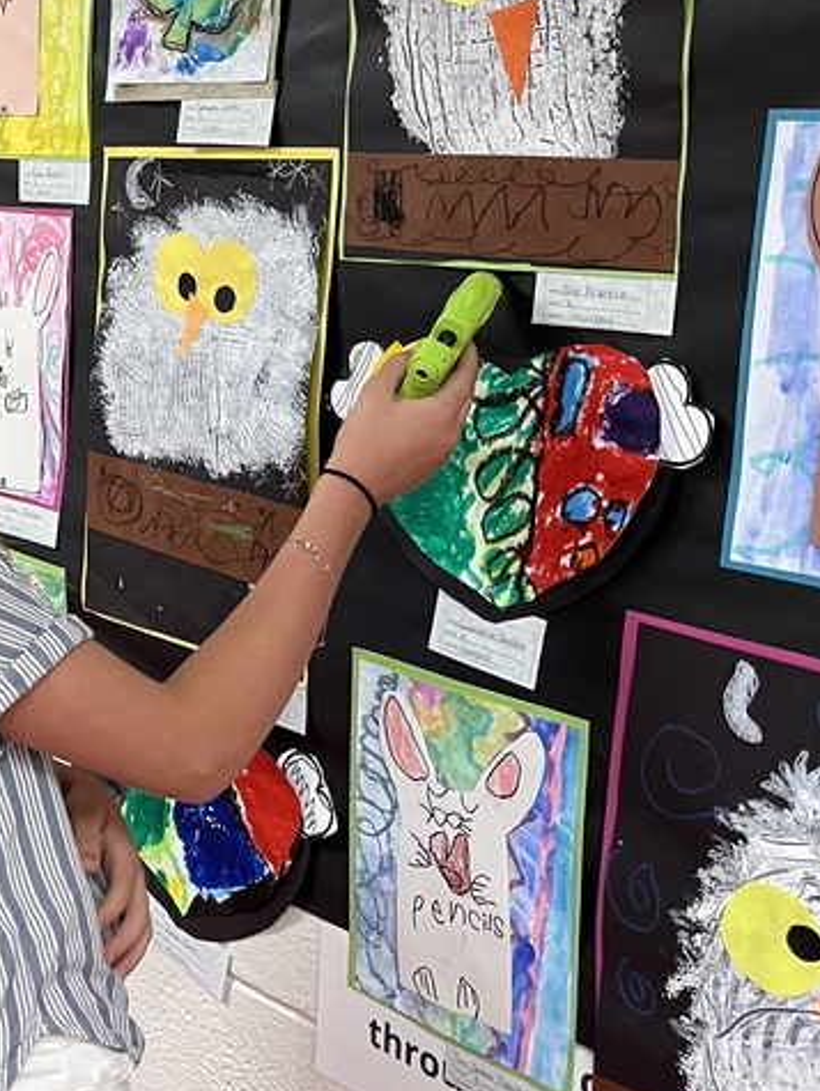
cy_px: 420
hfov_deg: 24.8
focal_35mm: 56
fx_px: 1766
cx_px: -21
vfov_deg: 34.2
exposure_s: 1/60
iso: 125
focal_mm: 5.1
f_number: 1.6
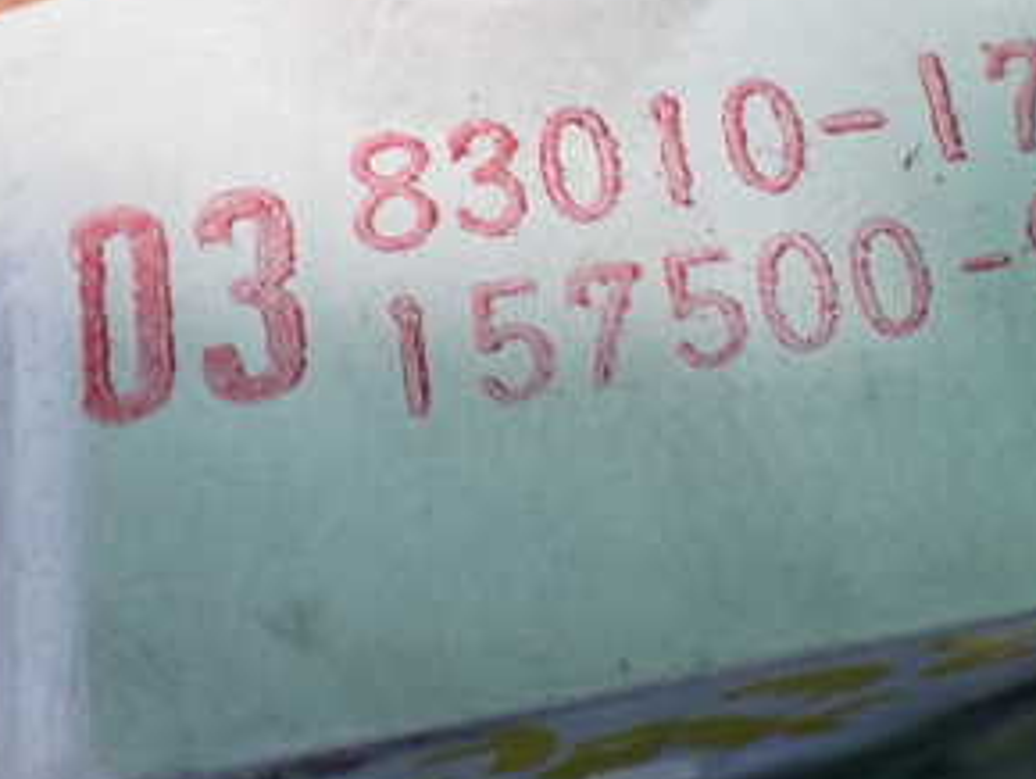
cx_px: 790
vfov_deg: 23.3
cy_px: 147
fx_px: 1857
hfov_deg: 30.6
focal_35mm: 62
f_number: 2.3
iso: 800
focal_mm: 5.4
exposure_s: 1/50
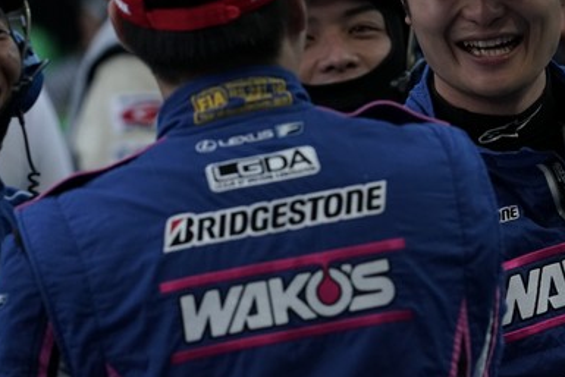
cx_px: 393
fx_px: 11649
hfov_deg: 2.8
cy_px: 111
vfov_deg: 1.9
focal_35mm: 742
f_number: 6.3
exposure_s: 1/200
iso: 3200
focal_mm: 397
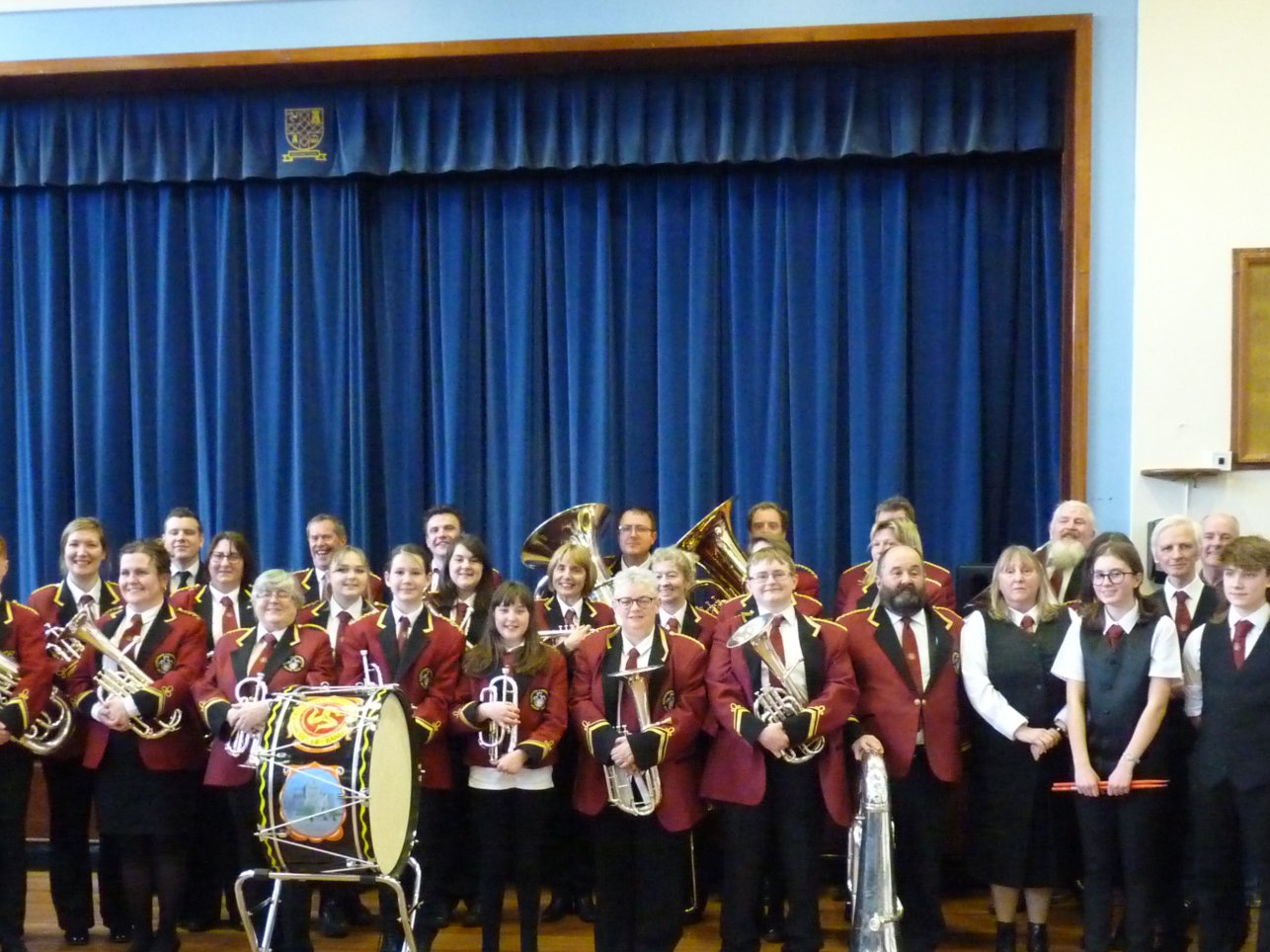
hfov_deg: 43.9
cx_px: 616
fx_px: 1577
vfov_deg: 33.1
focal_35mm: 43
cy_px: 679
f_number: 2.8
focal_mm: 4.8
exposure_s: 1/20
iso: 800
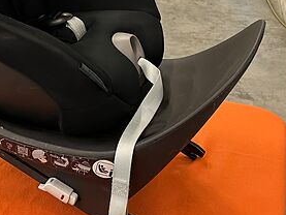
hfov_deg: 25.4
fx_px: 620
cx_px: 46
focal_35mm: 75
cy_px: 1
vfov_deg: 19.1
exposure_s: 1/50
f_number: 1.6
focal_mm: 5.1
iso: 200
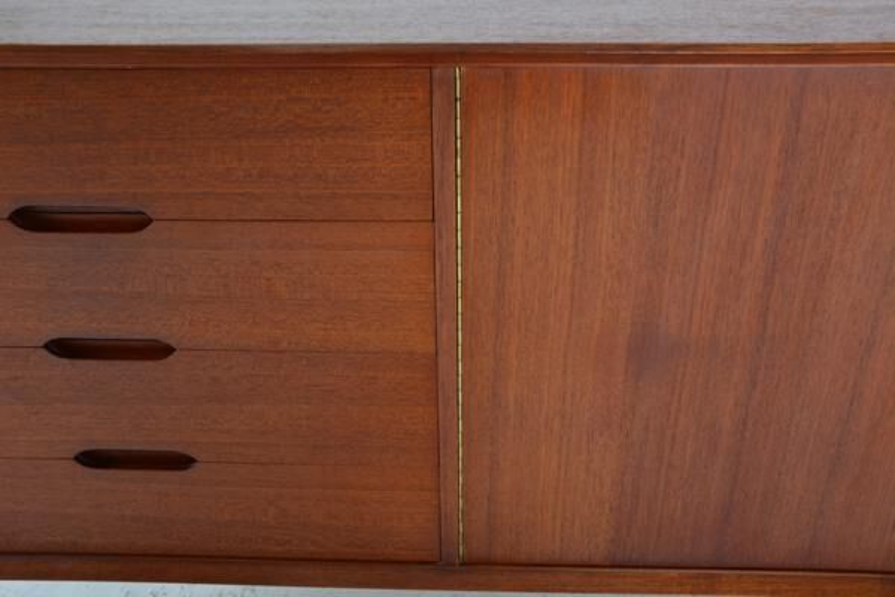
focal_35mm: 36
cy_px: 298
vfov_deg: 36.9
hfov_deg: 53.1
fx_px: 895
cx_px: 448
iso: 400
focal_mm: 24
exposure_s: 1/160
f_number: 10
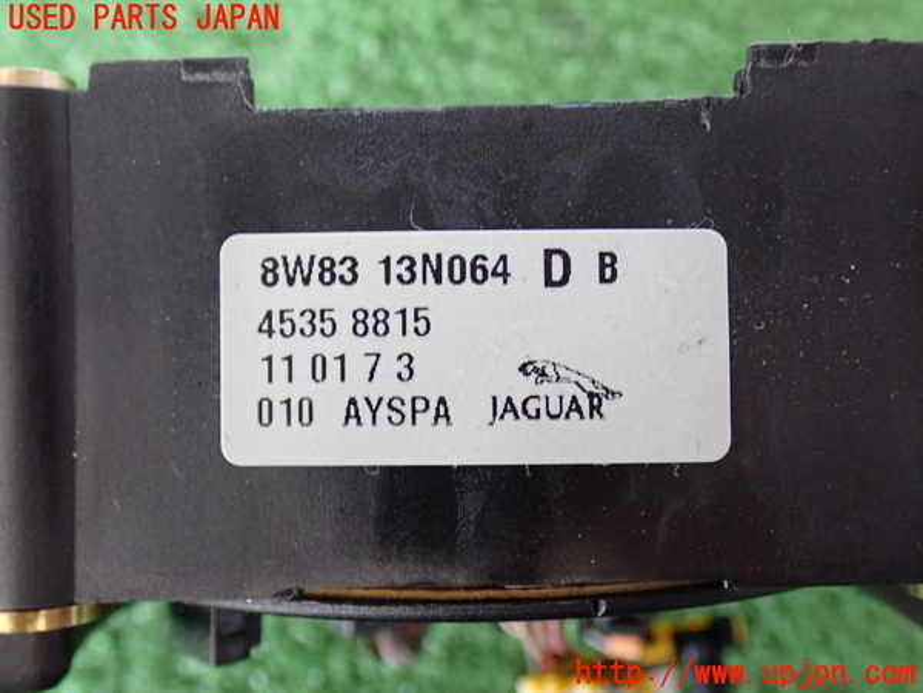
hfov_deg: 45.8
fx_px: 1093
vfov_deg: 35.1
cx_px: 462
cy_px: 346
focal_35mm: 41
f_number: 2.8
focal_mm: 7.31
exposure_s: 1/30
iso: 800
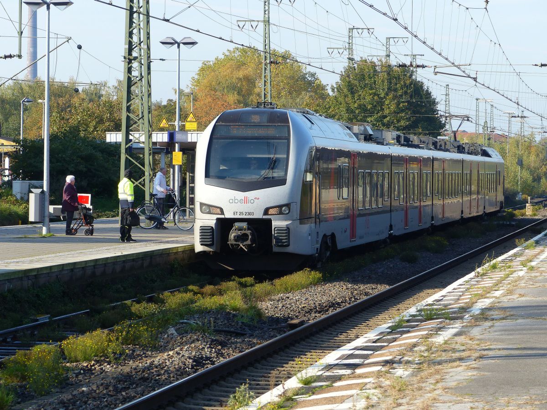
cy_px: 205
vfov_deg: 9.3
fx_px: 2528
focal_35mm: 160
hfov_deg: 12.3
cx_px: 274
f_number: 4
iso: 100
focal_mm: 28.7
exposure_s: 1/400
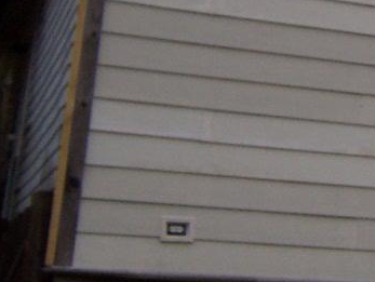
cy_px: -1
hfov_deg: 15.4
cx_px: 620
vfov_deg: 12.8
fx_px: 1236
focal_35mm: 114
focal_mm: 5.5
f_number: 3.4
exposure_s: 1/180
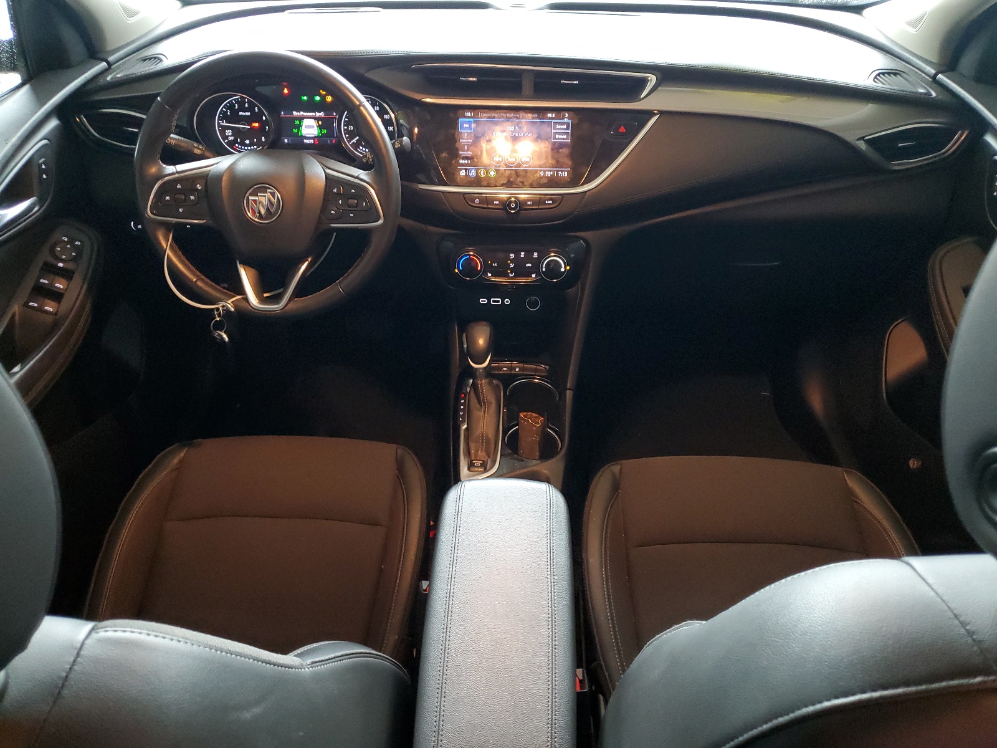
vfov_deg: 53.1
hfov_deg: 67.3
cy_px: 374
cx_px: 498
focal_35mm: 26
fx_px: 749
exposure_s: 1/24
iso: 322
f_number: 1.5
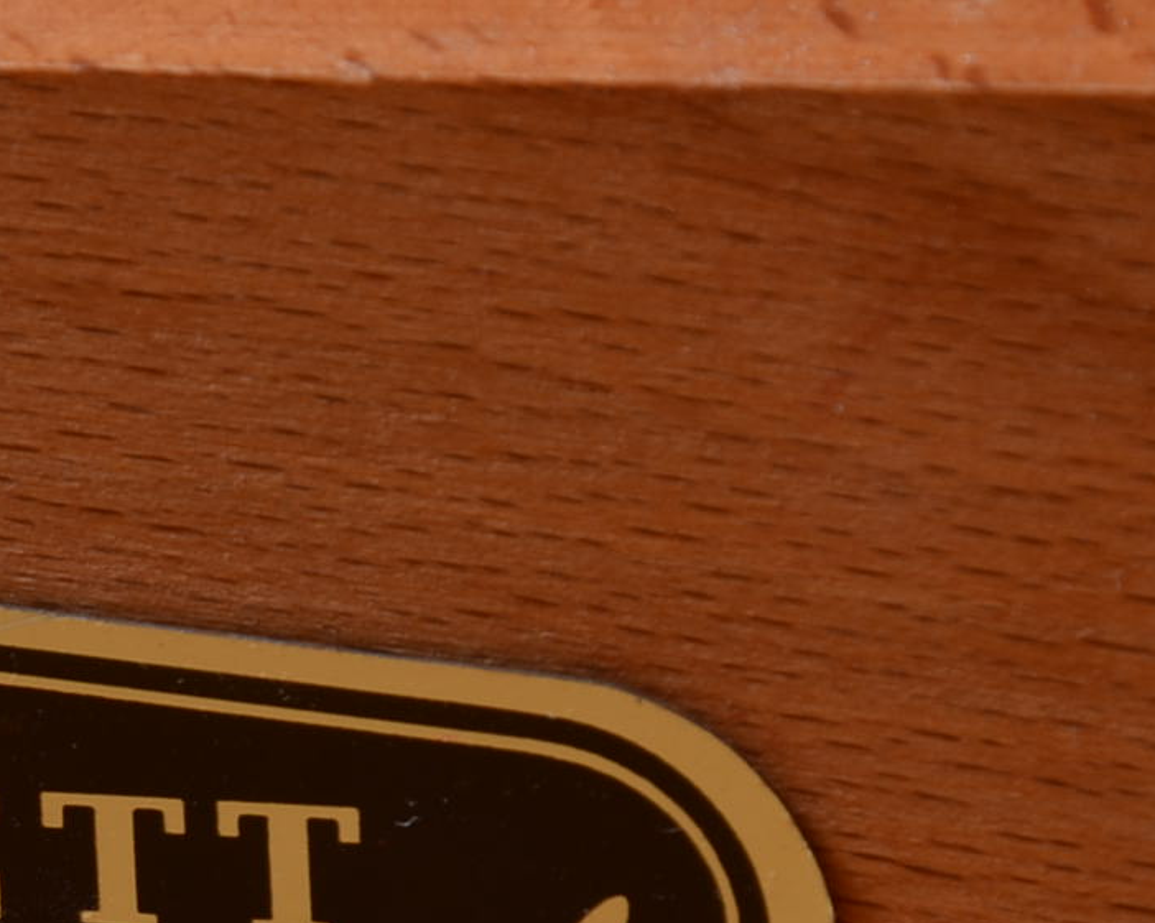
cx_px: -280
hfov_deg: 4.3
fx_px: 15171
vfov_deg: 3.5
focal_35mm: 444
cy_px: 1064
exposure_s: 1/160
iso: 160
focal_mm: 90
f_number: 11
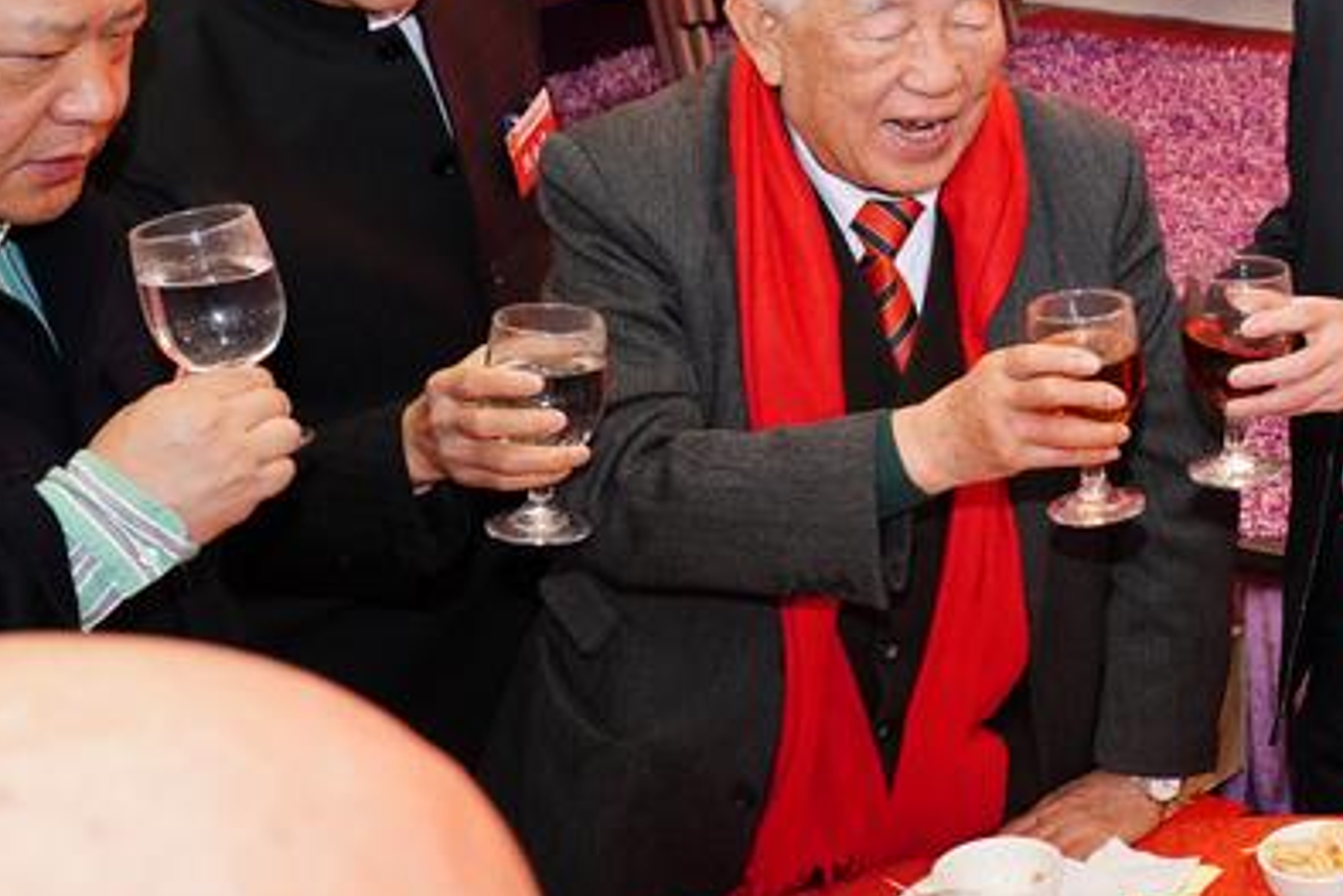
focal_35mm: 74
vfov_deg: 18.4
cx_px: 1650
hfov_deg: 24.5
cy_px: 310
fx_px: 2761
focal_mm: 27
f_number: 5.6
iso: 2500
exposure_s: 1/250
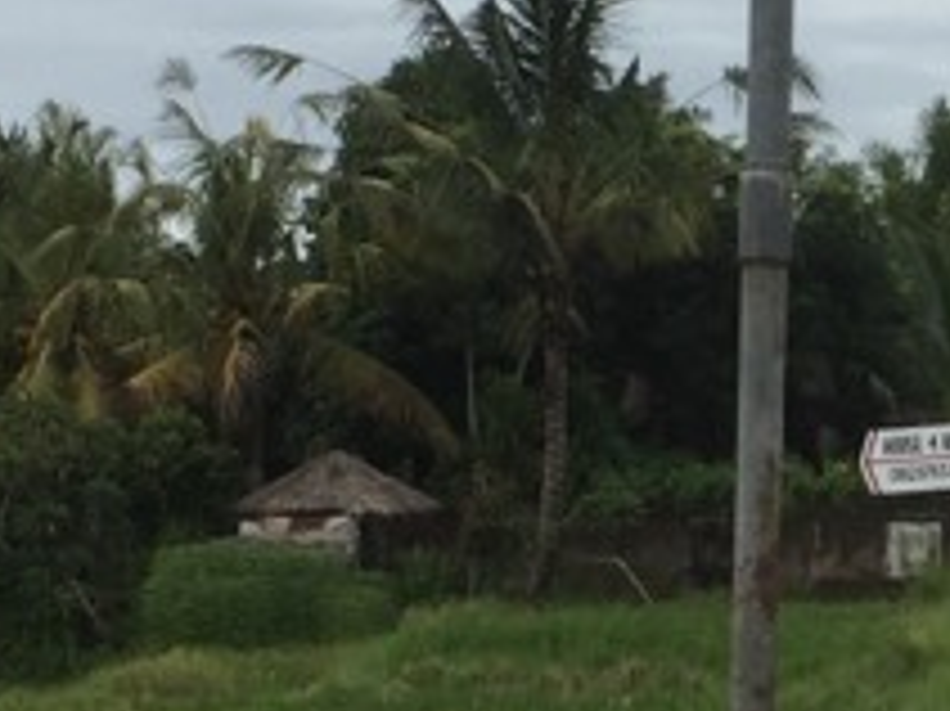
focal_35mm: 141
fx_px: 3867
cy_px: 495
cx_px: 1031
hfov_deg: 13.7
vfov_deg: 10.5
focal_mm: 4.15
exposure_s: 1/1980
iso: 32
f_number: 2.2
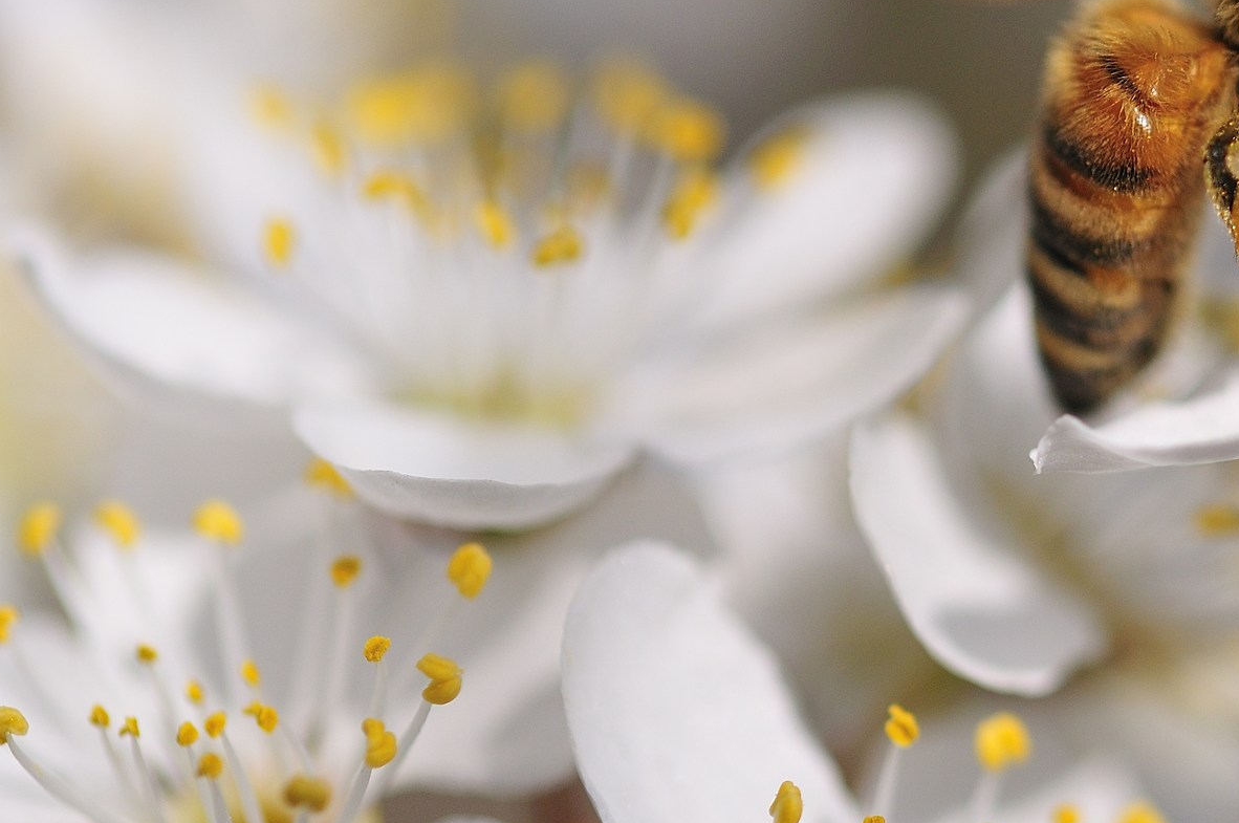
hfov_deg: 7.5
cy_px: 74
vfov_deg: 5.0
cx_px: 1241
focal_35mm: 274
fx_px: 9418
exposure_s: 1/2500
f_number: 4.2
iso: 200
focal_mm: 90
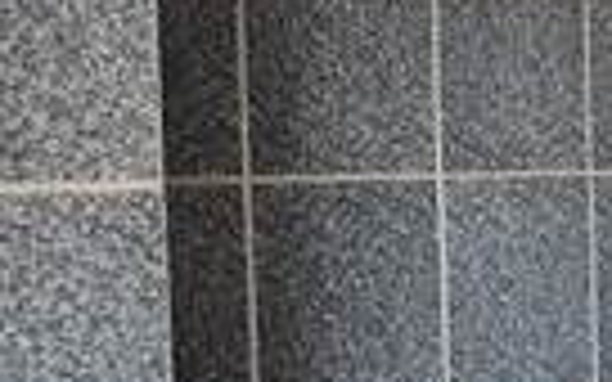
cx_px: 850
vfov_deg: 16.1
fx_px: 1351
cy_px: 216
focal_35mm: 81
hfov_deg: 22.2
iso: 100
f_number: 2.2
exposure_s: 1/50
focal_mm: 1.8
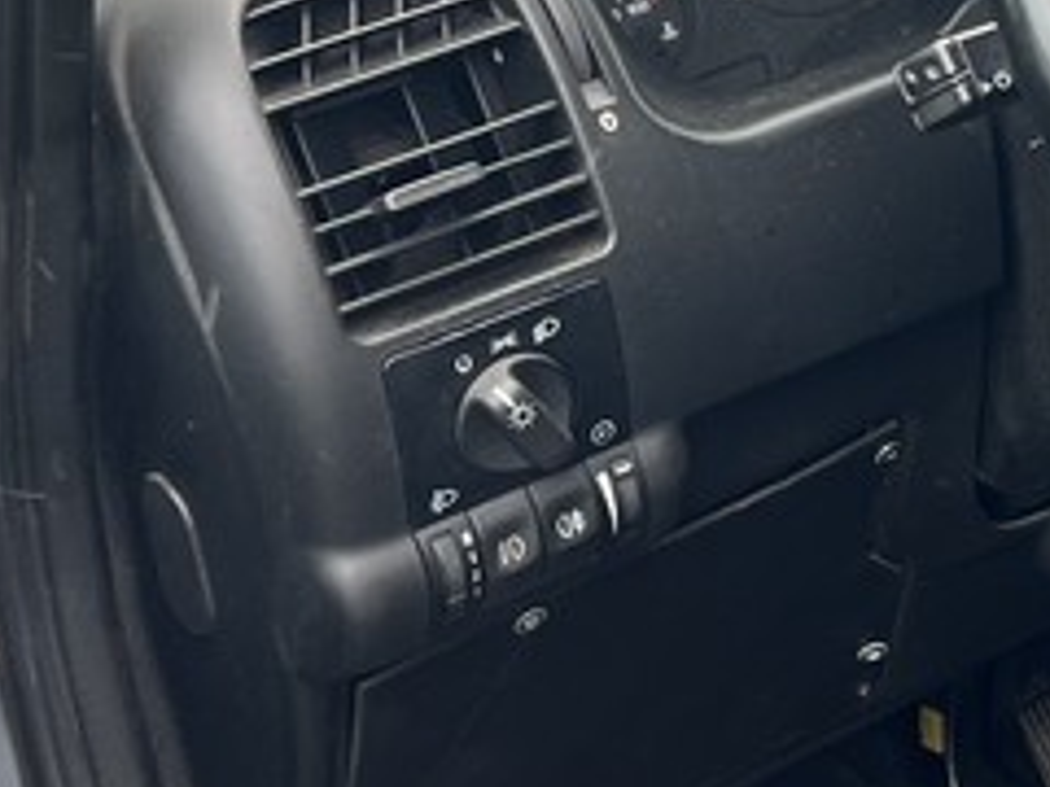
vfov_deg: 13.3
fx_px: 3367
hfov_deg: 16.4
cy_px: 171
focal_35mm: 111
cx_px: 1488
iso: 40
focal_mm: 5.7
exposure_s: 1/121
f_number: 1.5
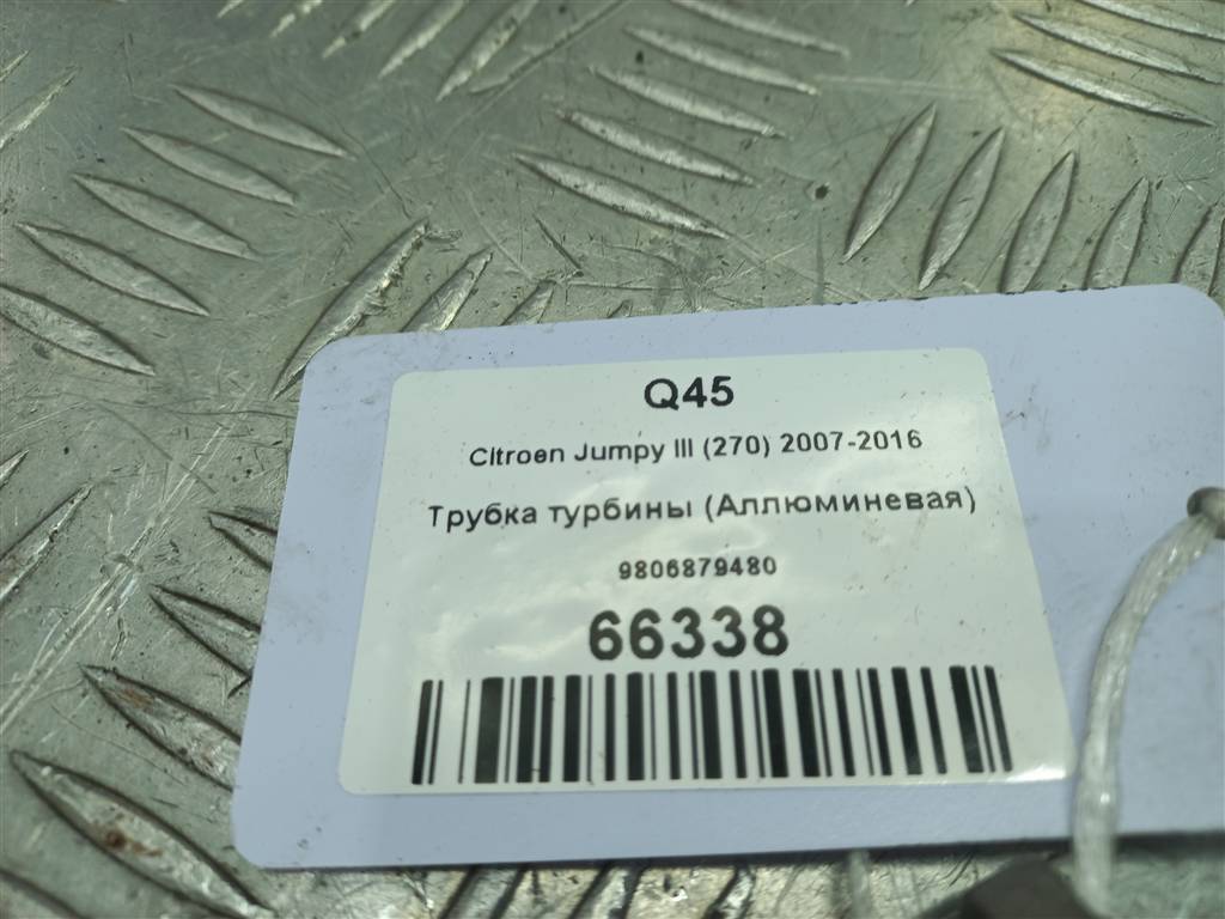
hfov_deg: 69.4
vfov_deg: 54.9
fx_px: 885
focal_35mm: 25
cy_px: 460
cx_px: 612
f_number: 1.8
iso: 40
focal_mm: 4.6
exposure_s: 1/50
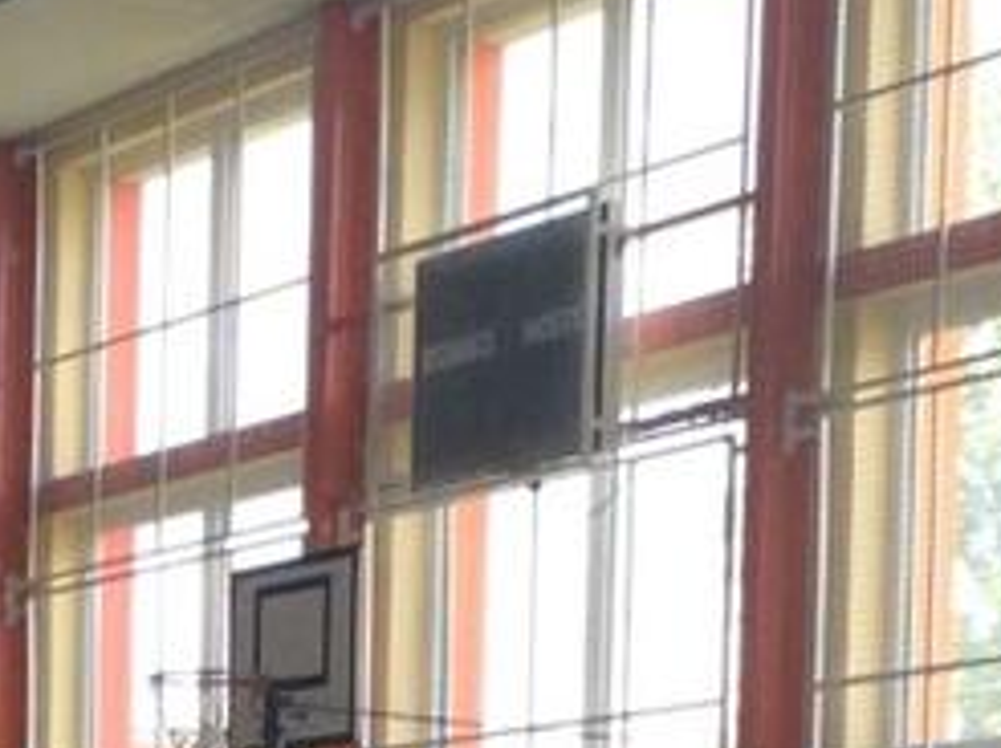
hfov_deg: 11.1
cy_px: 1339
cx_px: -252
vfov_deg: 8.2
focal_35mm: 174
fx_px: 5027
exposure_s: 1/115
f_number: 2.4
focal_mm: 3.3
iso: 32
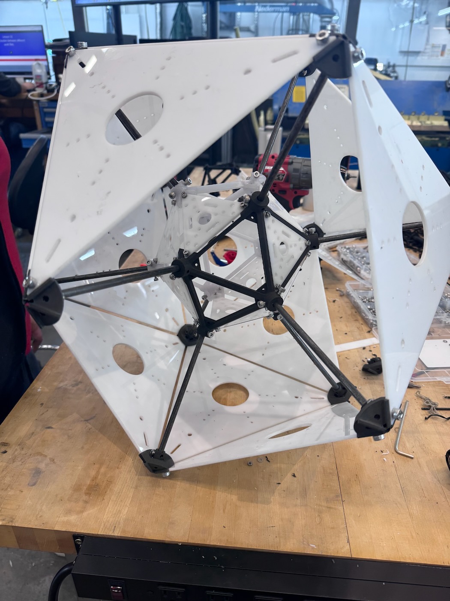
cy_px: 300
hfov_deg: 56.8
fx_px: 416
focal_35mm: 24
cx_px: 225
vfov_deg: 71.6
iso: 125
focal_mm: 6.76
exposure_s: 1/120
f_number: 1.78
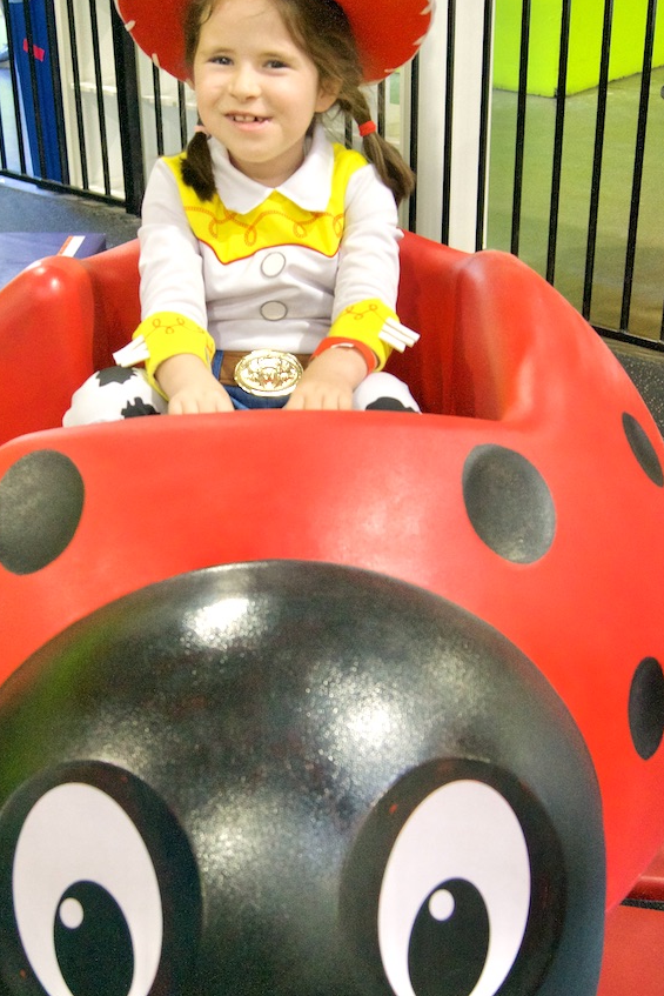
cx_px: 268
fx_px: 1410
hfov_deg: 26.4
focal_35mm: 51
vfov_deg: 38.9
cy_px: 486
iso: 2000
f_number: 4
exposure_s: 1/160
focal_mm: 24
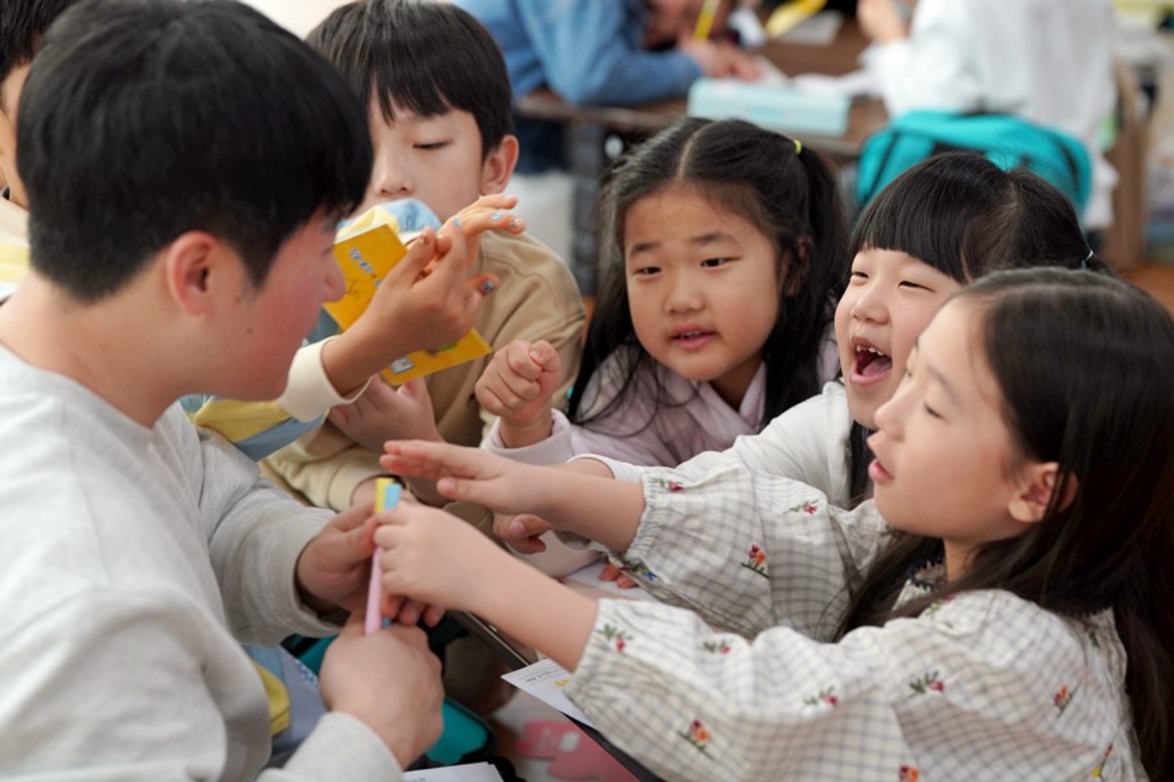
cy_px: 391
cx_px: 587
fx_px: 3391
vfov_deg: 13.2
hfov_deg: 19.6
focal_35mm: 104
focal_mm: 104
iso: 800
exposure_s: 1/160
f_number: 4
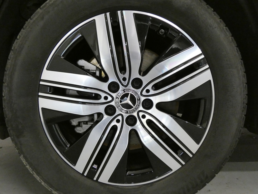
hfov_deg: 60.0
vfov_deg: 46.8
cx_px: 129
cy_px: 97
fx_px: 224
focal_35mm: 30
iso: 1250
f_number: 3.3
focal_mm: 5.3
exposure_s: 1/80
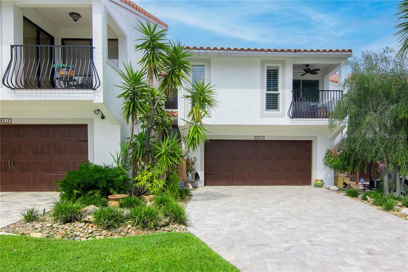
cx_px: 204
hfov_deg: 73.8
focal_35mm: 24
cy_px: 136
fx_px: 272
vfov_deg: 53.1
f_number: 18
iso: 800
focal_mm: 16
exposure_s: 1/250
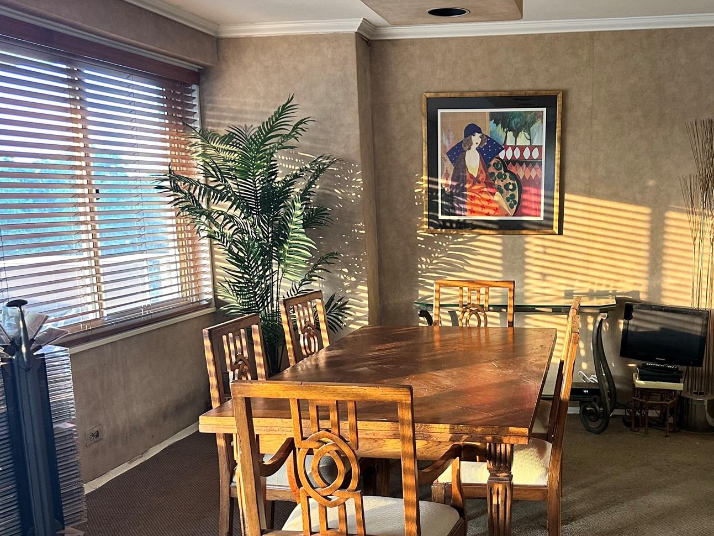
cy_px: 338
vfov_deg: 37.5
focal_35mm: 38
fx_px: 784
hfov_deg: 48.3
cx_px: 463
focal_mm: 6.86
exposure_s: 1/60
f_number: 1.78
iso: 320
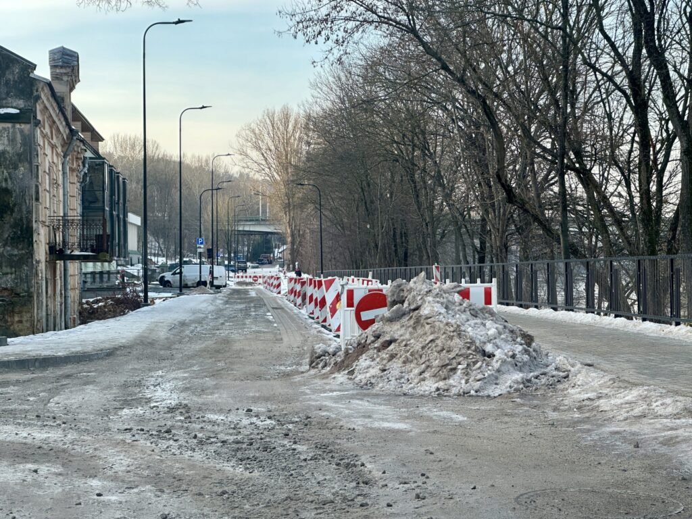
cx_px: 346
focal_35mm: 77
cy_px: 260
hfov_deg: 25.3
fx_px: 1539
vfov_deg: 19.1
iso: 32
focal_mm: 9
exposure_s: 1/104
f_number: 2.8
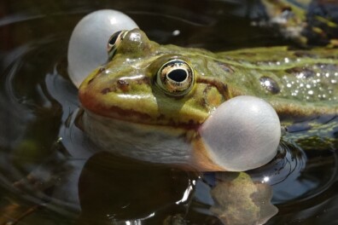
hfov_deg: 5.4
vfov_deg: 3.6
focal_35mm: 380
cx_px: 169
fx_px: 3567
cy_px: 112
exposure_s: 1/5000
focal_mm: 139.53
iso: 800
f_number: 4
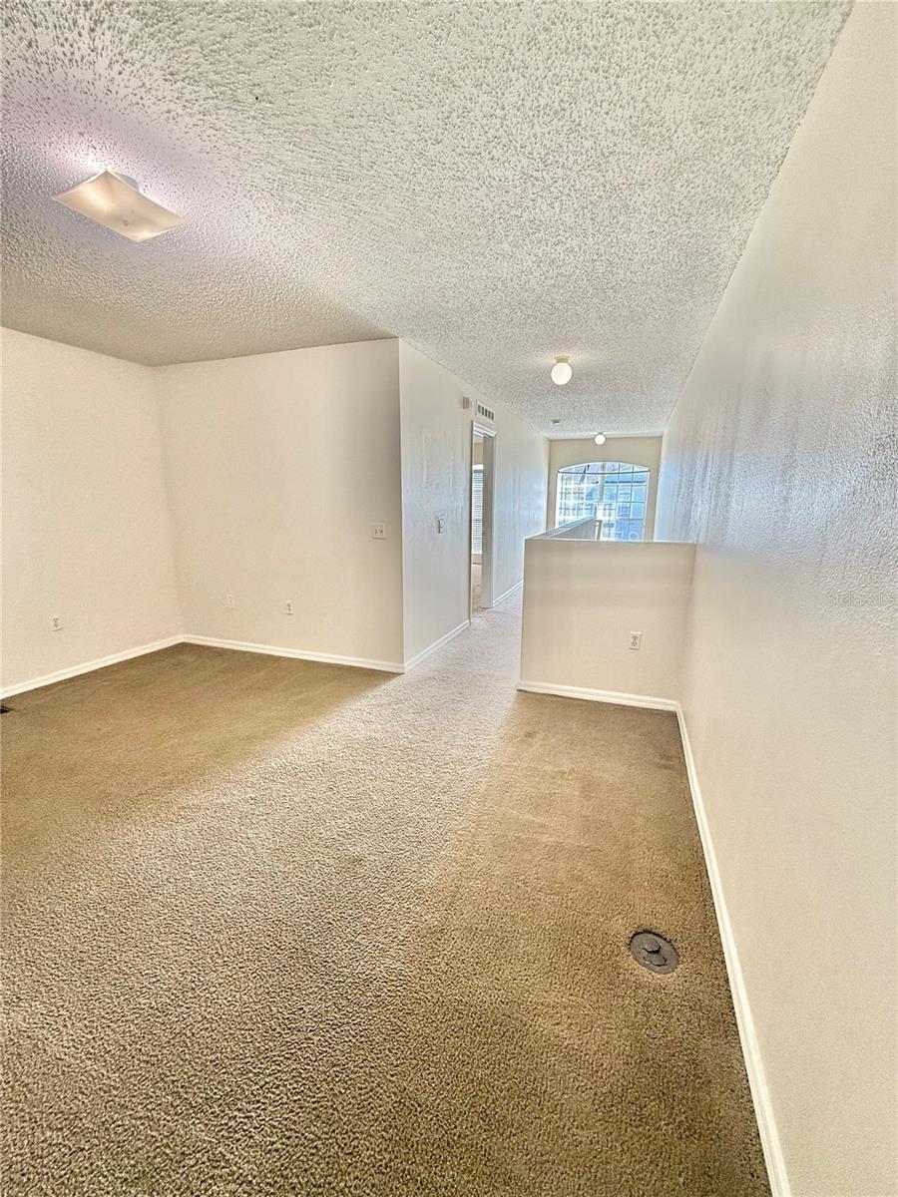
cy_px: 598
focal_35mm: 14
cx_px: 449
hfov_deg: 85.7
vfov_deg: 102.1
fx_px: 484
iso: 125
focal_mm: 2.22
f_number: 2.2
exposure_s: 1/120
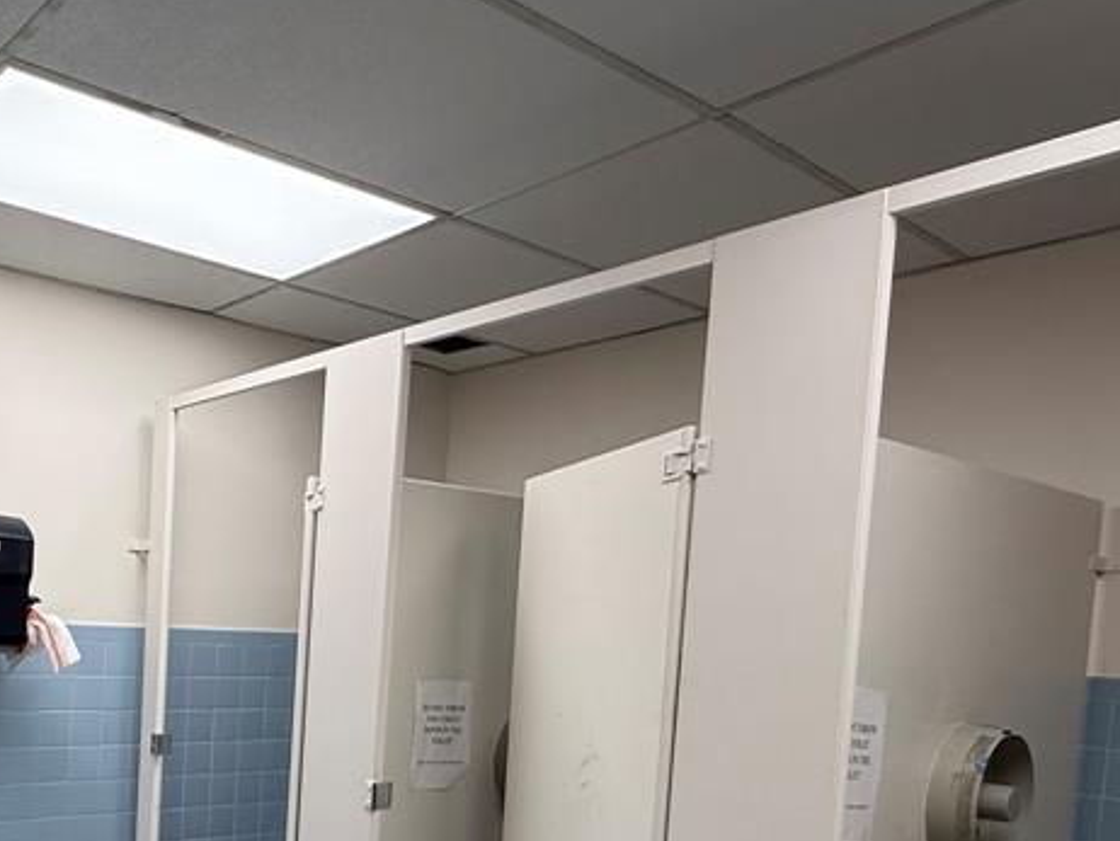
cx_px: 78
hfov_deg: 50.5
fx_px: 1004
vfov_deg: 43.5
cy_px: 666
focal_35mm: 31
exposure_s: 1/120
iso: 125
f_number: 2.2
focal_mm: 2.22
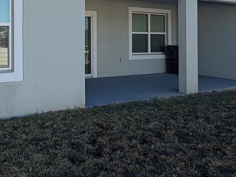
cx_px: 57
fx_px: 273
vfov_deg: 34.8
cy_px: 35
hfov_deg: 45.1
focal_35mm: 40
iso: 32
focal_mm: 2.22
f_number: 2.2
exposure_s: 1/770
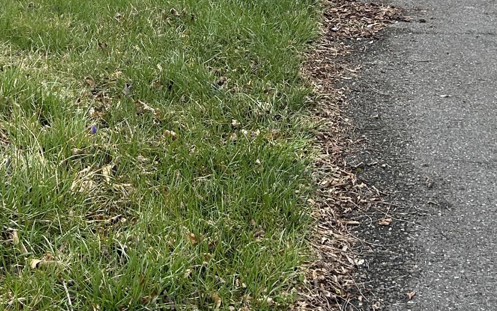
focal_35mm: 86
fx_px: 1165
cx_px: 109
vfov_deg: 14.7
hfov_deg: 23.8
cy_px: -61
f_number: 1.5
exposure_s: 1/1553
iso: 50
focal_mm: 5.7
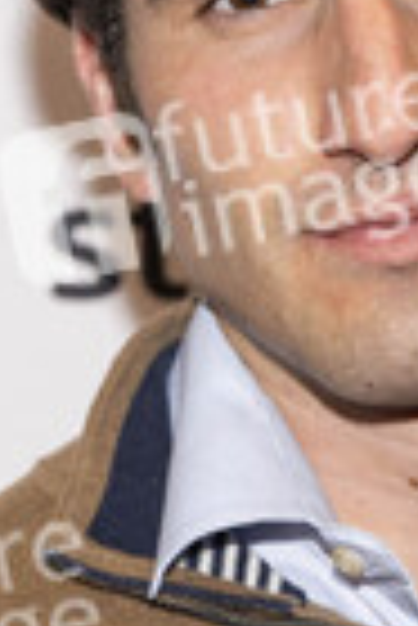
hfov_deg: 5.2
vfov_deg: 7.8
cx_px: 360
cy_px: 405
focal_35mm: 264
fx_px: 4586
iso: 800
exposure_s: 1/200
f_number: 5.6
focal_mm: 92
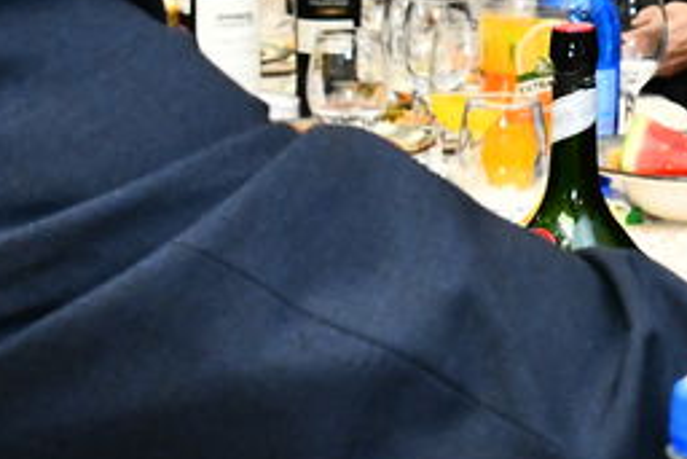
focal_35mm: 153
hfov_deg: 13.0
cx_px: 878
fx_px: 2921
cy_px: -95
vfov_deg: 8.9
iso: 1600
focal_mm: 28
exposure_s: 1/200
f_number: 6.3
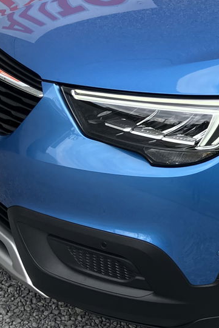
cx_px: 375
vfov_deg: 23.6
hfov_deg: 14.3
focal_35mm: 86
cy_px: 145
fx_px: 785
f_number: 1.8
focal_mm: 3.99
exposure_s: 1/471
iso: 32
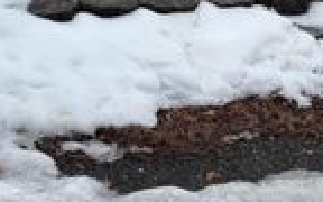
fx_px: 845
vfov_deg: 12.4
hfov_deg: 20.9
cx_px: 0
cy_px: -167
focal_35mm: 96
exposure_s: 1/2710
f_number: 1.6
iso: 50
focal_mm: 5.96
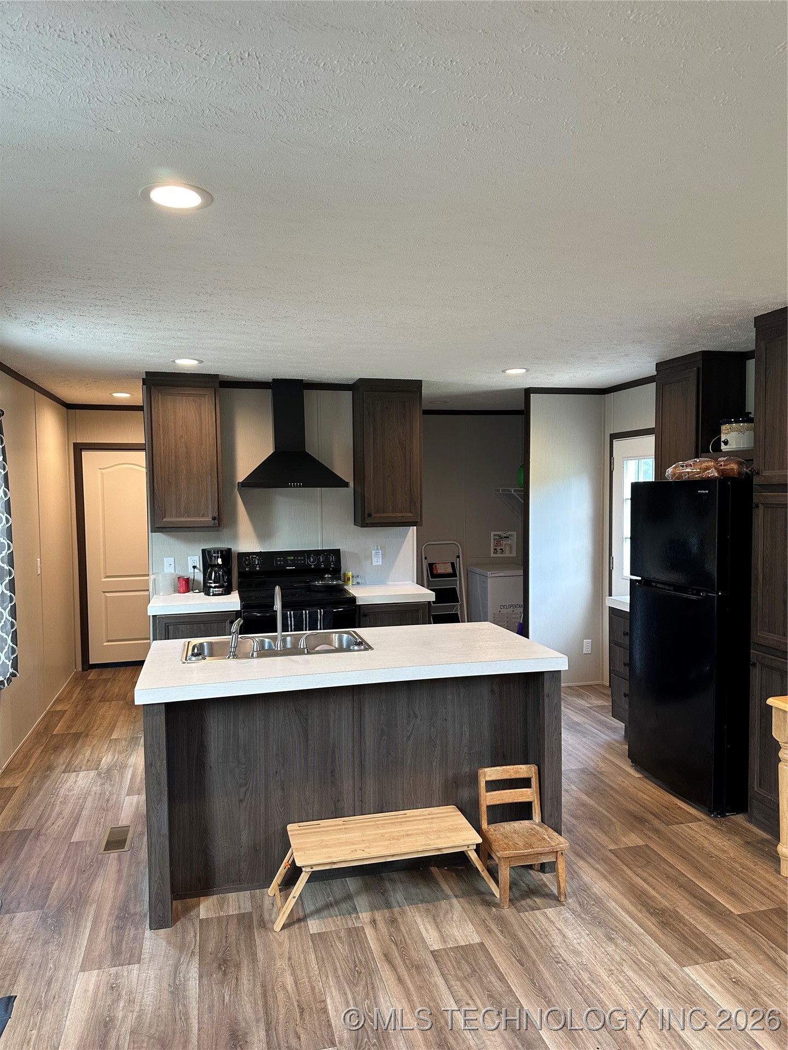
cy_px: 525
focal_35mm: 24
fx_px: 728
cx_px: 394
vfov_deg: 71.6
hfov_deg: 56.8
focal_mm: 6.86
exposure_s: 1/60
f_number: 1.78
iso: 125
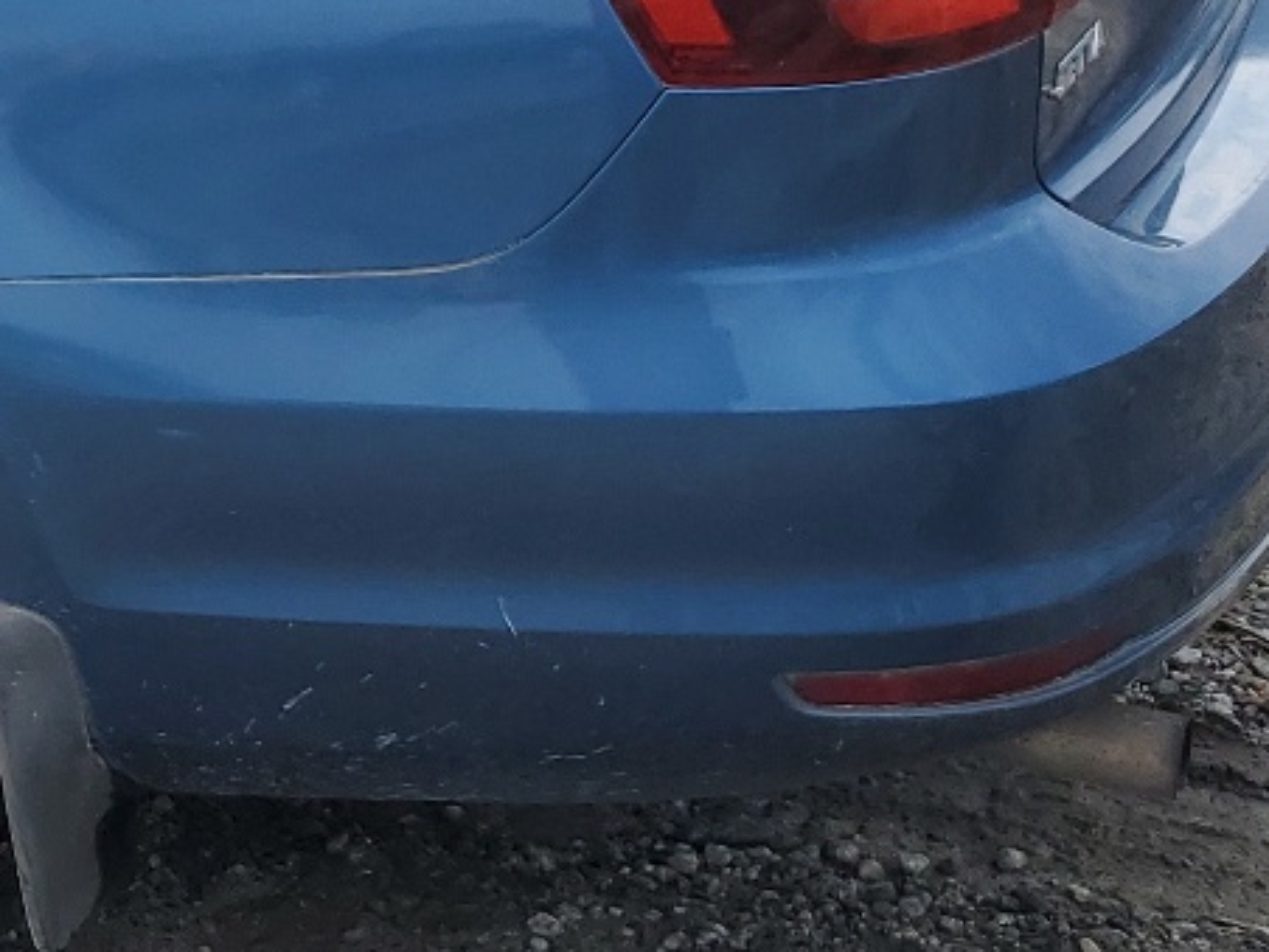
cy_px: 140
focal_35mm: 92
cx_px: -584
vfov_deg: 15.9
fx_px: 3373
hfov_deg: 19.0
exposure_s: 1/2000
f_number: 1.5
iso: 50
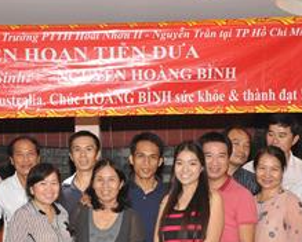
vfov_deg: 18.6
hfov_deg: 23.2
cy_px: 185
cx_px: 114
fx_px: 734
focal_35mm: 82
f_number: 5.6
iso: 640
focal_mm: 20
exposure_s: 1/60
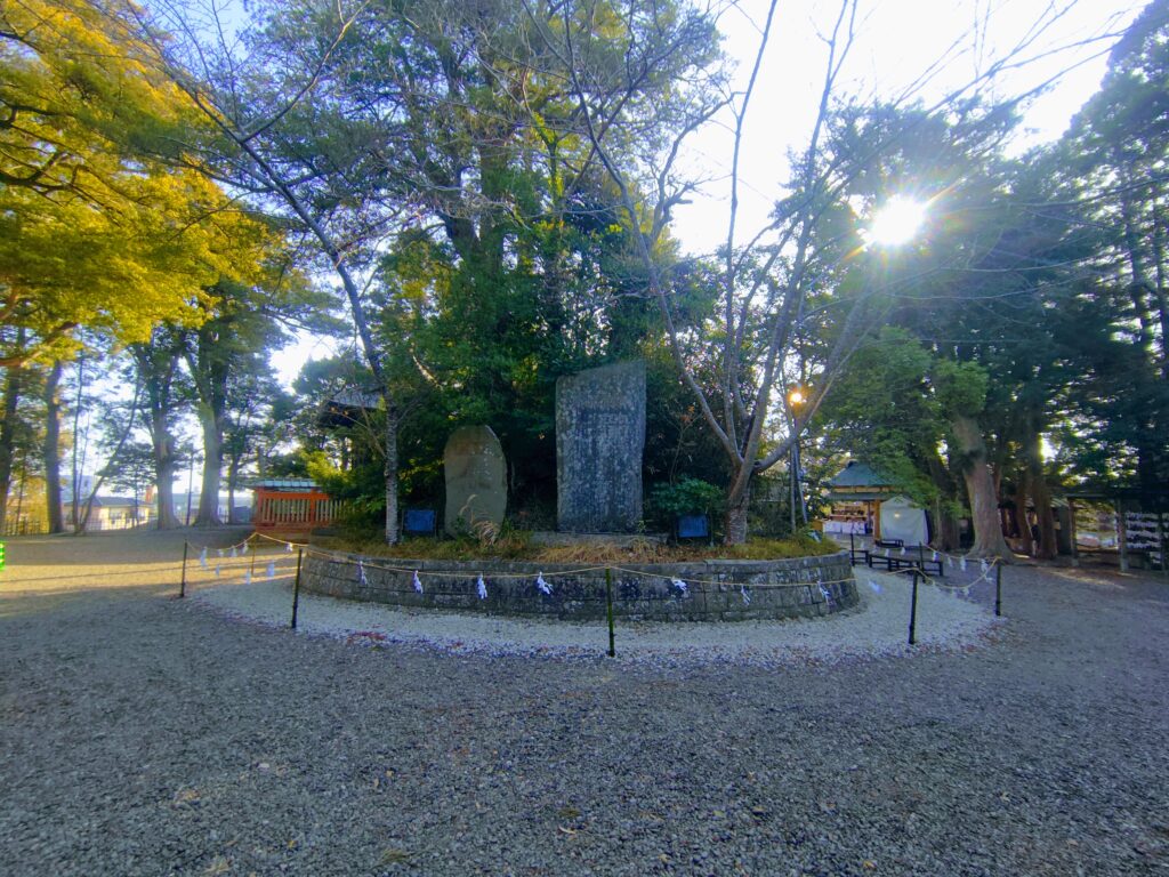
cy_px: 438
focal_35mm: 13
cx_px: 584
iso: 100
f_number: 2.2
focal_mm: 2.16
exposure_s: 1/329
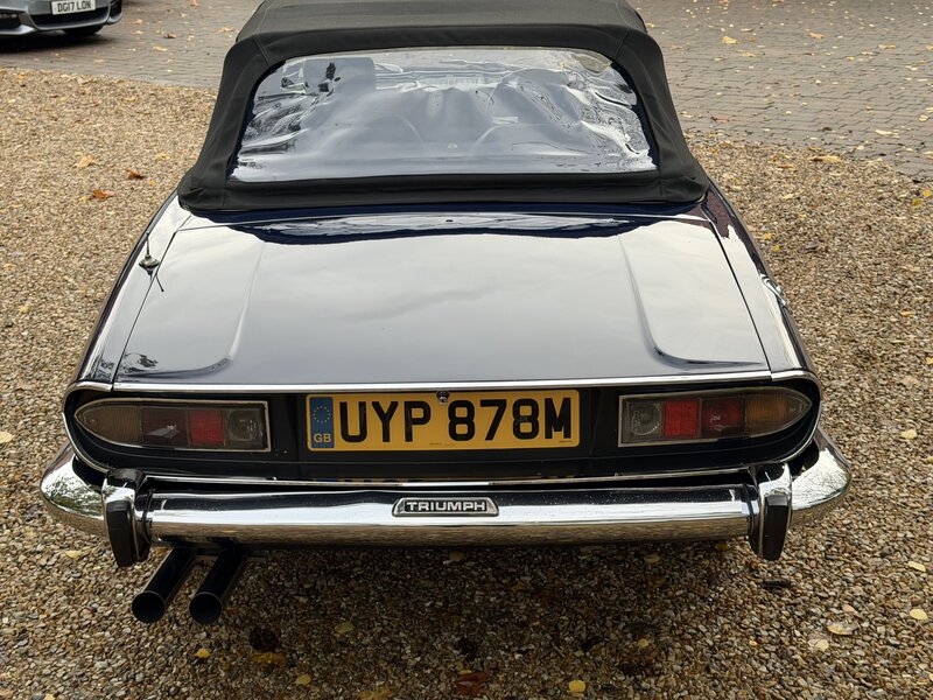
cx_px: 466
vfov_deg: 30.3
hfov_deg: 39.7
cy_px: 350
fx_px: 1294
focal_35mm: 48
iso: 64
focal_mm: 6.76
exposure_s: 1/625
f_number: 1.78
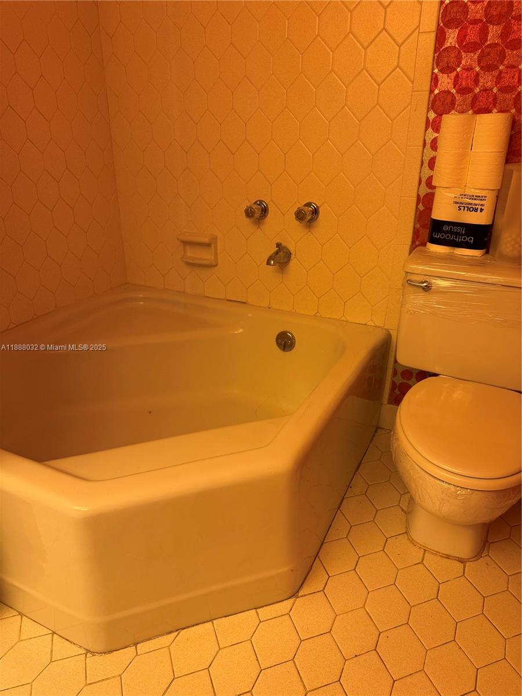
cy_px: 348
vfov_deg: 71.6
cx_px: 261
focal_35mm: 24
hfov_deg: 56.8
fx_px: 483
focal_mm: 6.76
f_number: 1.78
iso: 160
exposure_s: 1/120
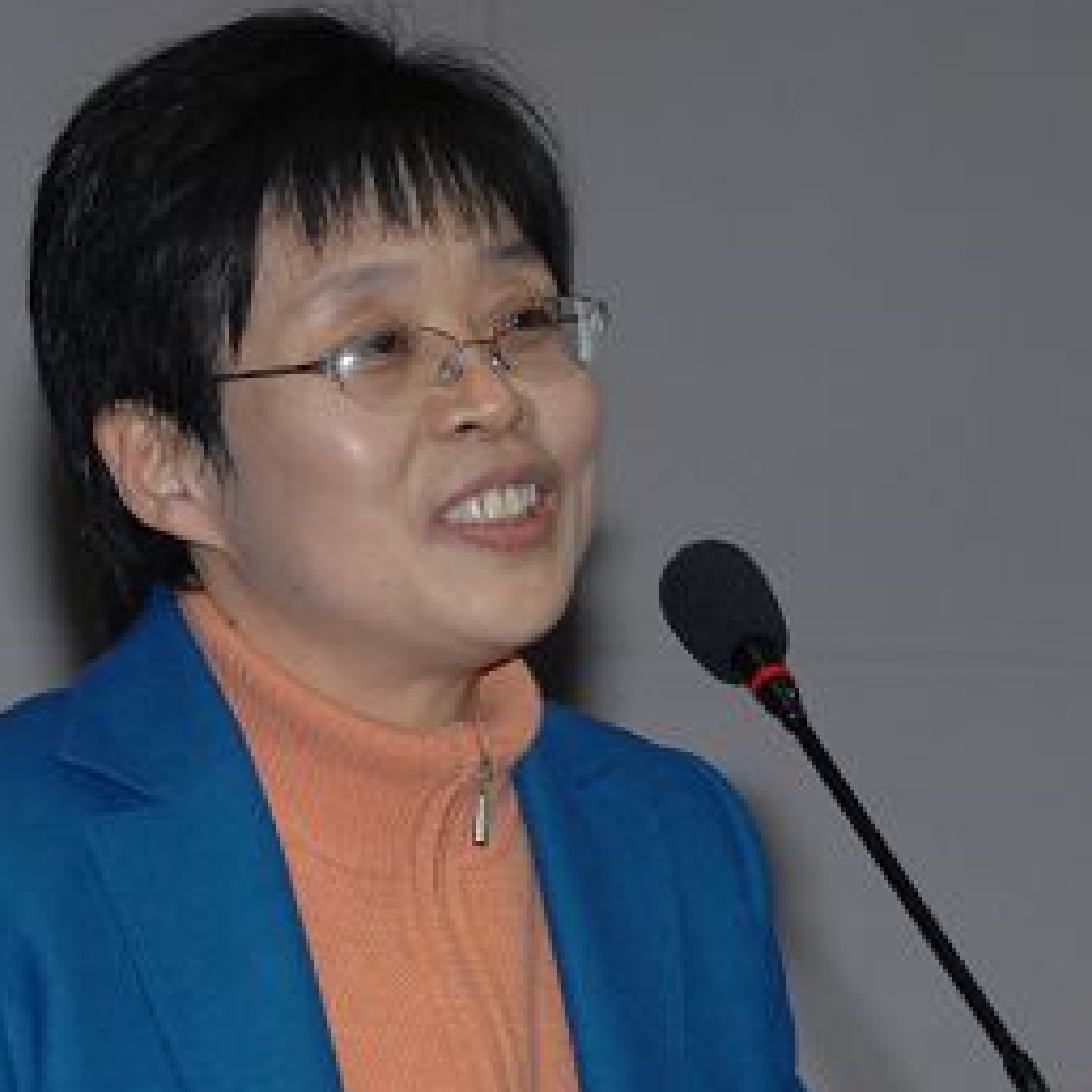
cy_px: 453
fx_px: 11492
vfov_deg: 5.4
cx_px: 395
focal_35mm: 322
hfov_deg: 5.4
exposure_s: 1/60
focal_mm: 112
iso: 800
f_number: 6.7
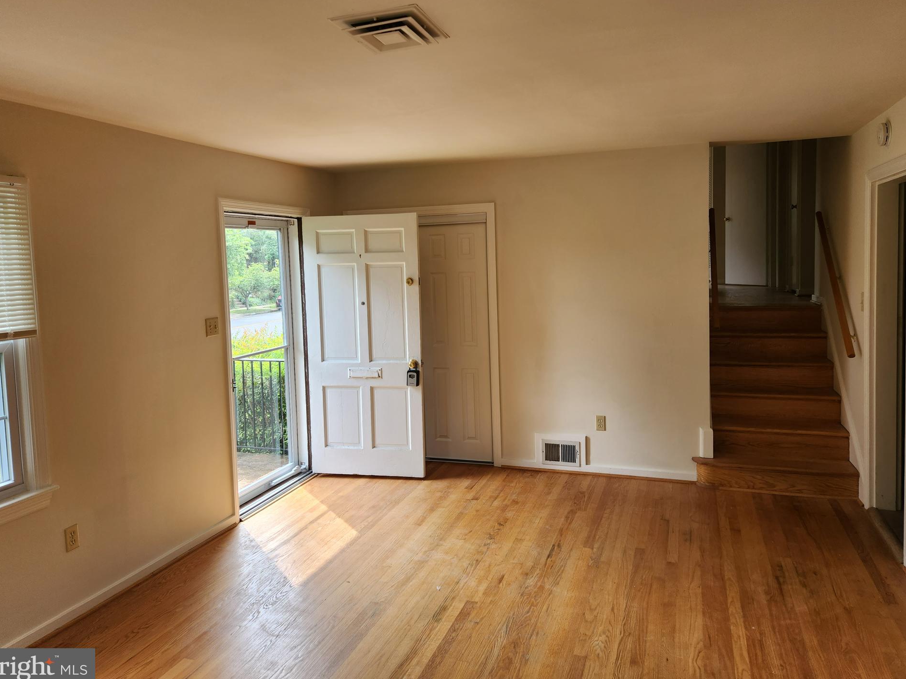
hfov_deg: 69.4
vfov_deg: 54.8
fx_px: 654
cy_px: 319
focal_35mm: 25
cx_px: 467
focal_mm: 5.4
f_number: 1.8
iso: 50
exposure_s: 1/180
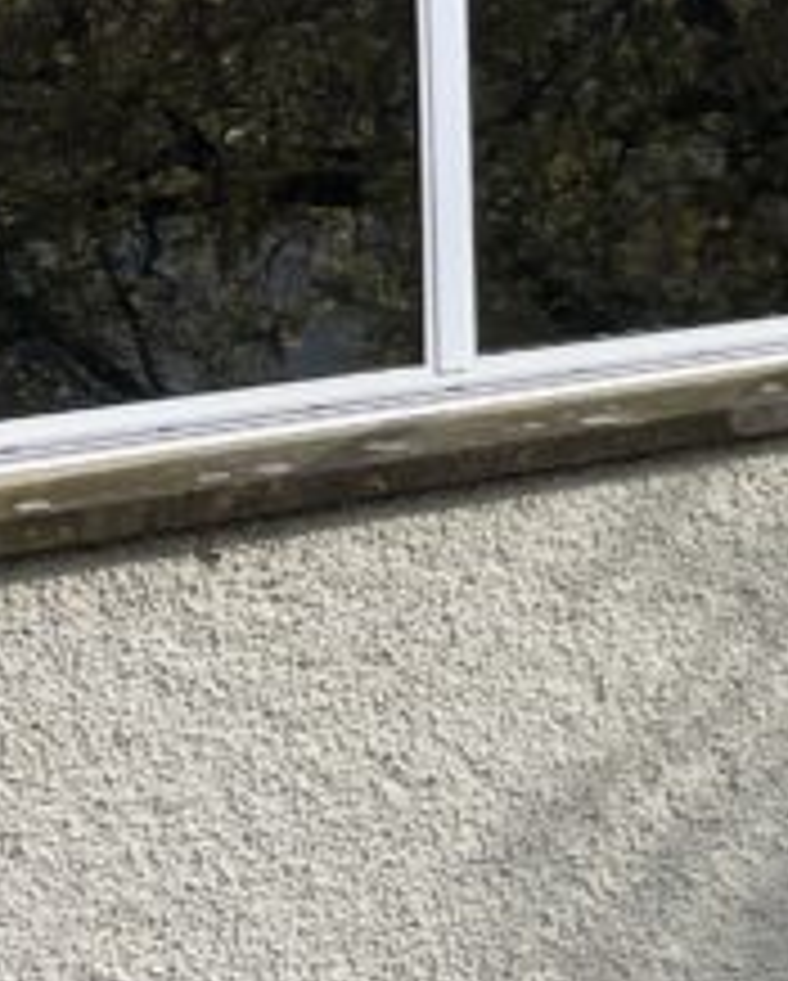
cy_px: -14
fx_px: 3462
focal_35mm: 119
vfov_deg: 15.8
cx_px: 1743
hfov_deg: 11.3
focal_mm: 4.2
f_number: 1.6
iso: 32
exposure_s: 1/2882
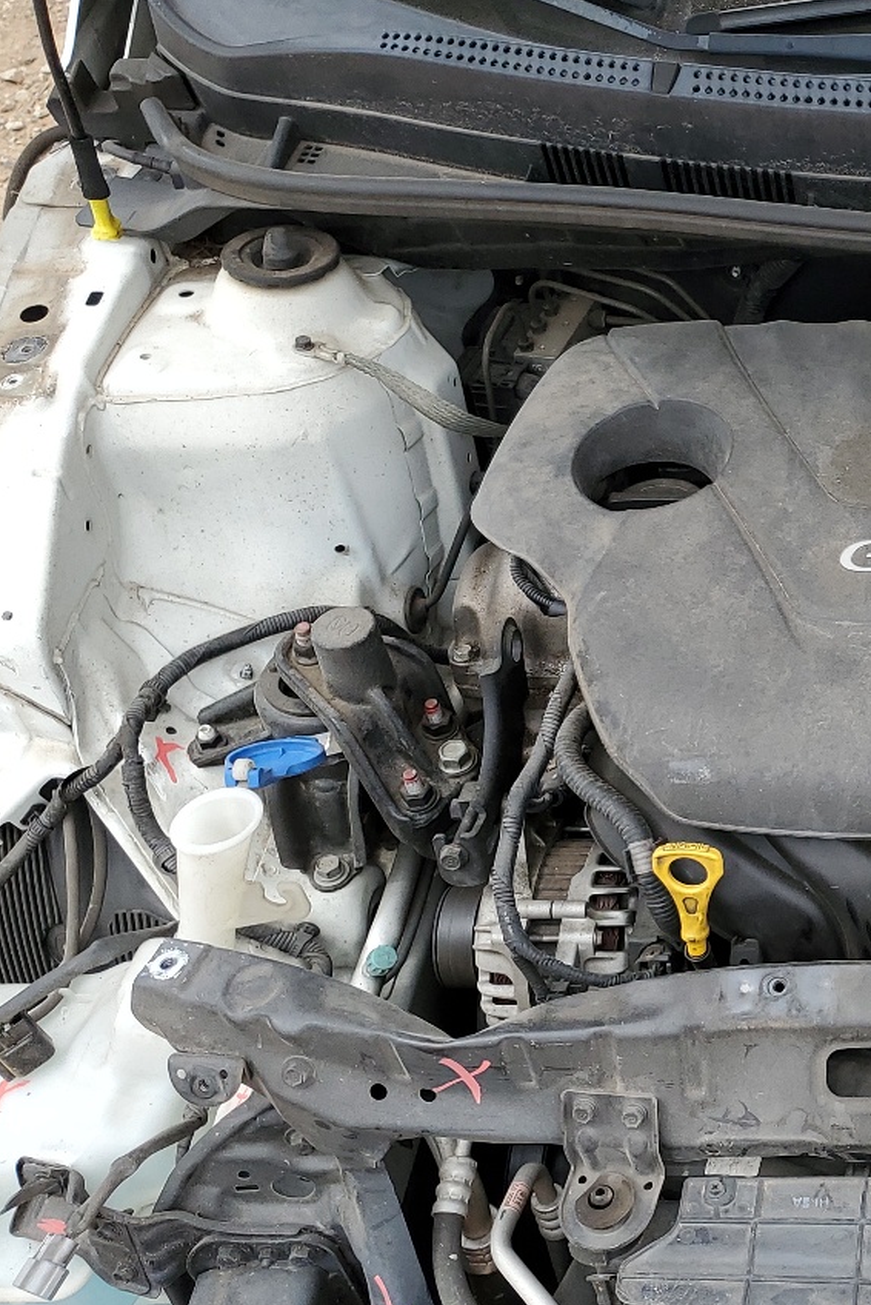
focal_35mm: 51
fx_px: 1849
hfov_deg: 23.6
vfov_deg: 38.8
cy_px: 597
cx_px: 1105
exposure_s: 1/1000
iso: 50
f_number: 1.5
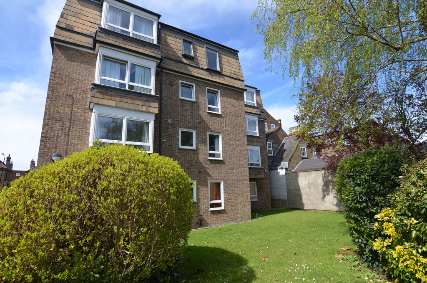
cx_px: 214
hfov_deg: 90.1
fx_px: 213
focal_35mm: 18
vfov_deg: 67.1
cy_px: 142
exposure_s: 1/250
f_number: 8
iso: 180
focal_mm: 12
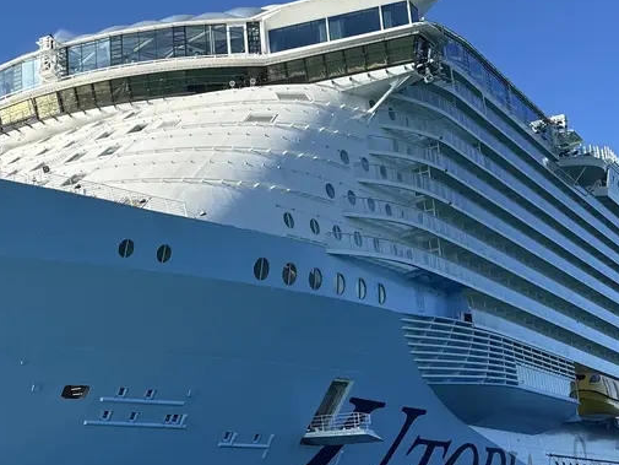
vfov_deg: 25.7
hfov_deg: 32.3
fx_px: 1020
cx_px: 75
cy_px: 231
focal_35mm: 57
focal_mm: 6.86
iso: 80
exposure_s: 1/3861
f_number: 1.78
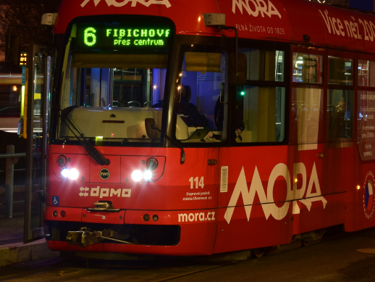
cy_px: 4
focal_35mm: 152
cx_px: 257
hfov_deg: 13.0
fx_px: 1647
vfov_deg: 9.7
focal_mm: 42
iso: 200
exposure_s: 1.6
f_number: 6.3
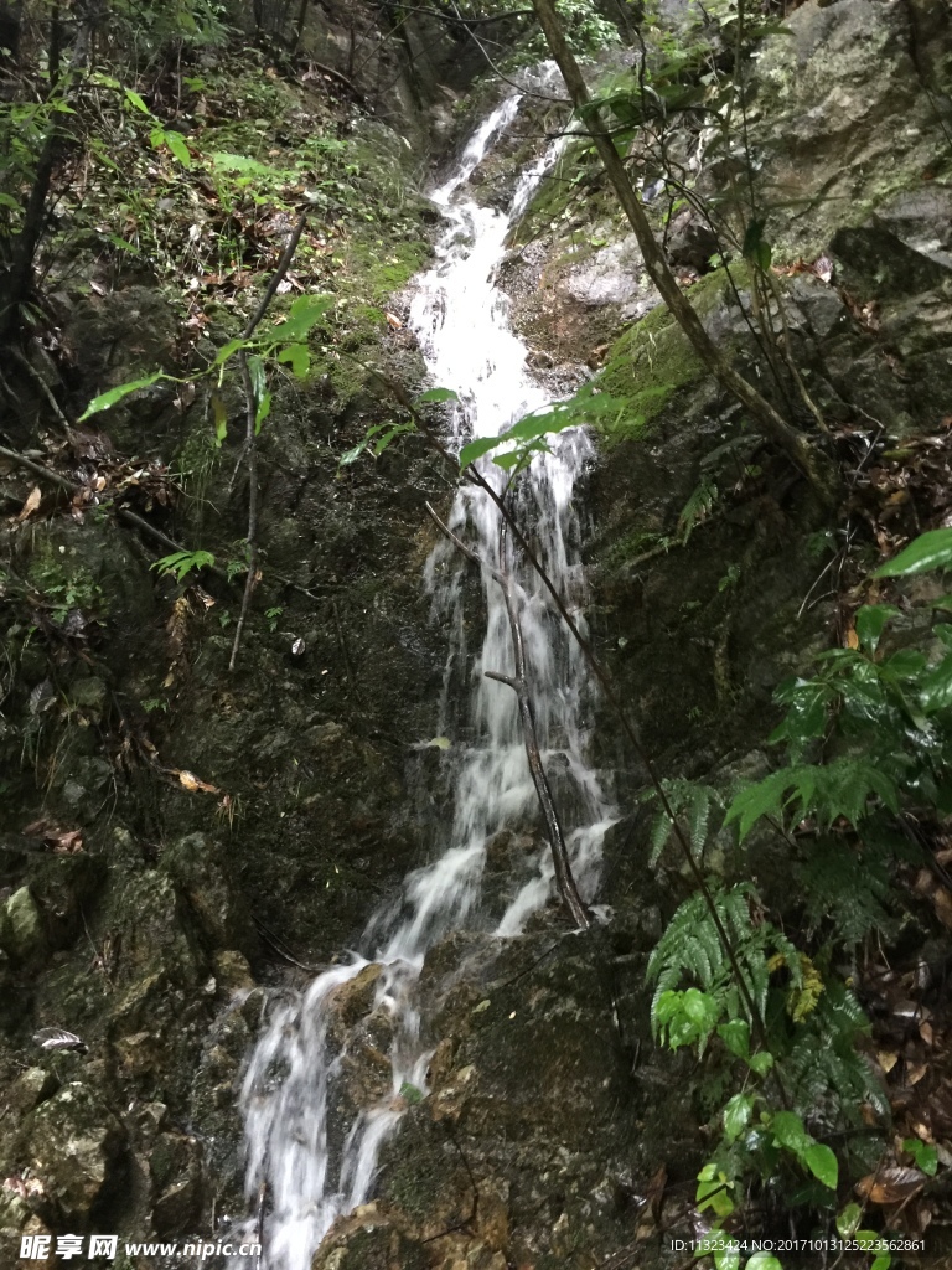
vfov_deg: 61.7
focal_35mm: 29
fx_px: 1063
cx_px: 476
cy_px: 635
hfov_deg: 48.2
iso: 125
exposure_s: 1/8
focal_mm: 4.15
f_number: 2.2
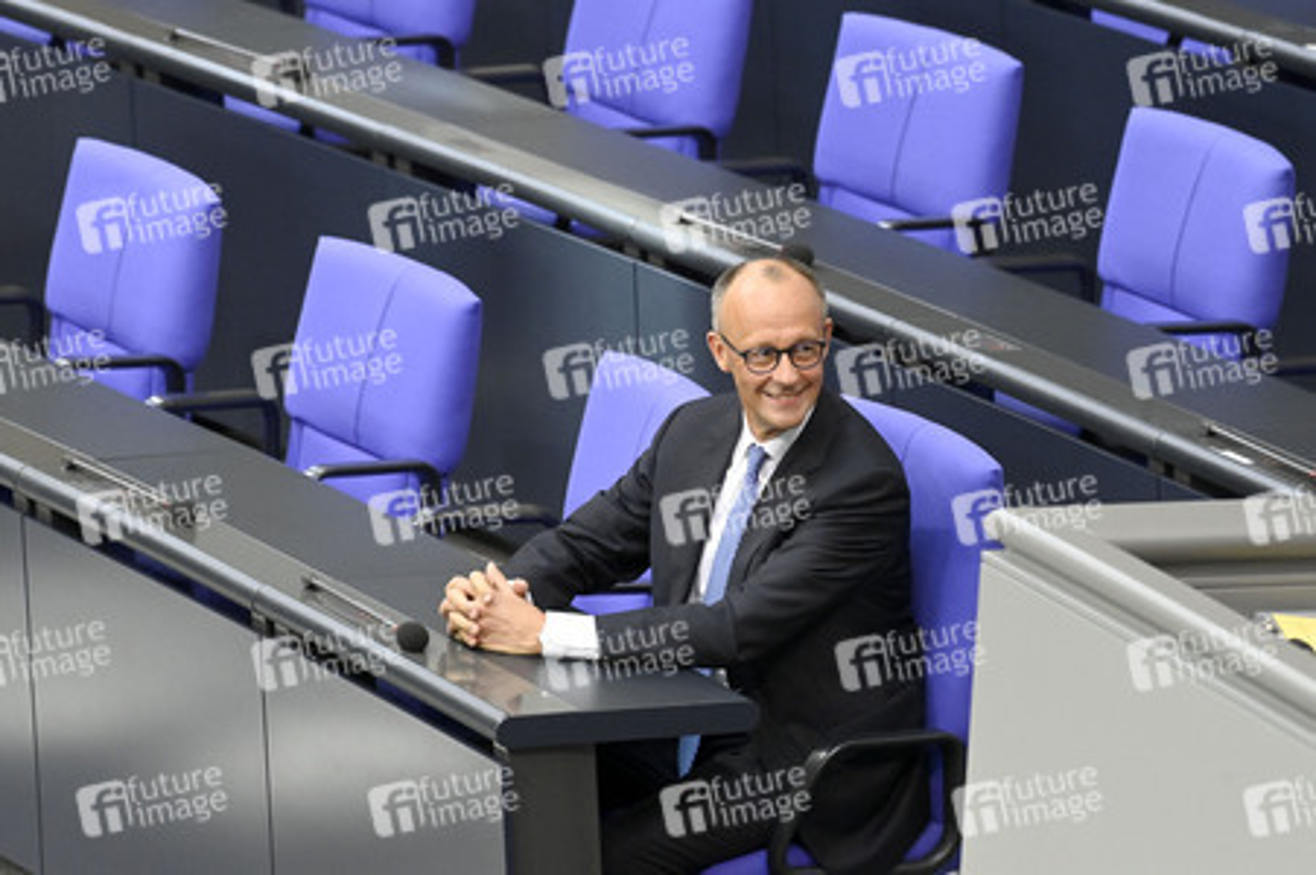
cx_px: 658
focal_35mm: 270
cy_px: 438
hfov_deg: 7.6
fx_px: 9862
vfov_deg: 5.1
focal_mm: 270
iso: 10000
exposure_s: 1/400
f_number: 5.6
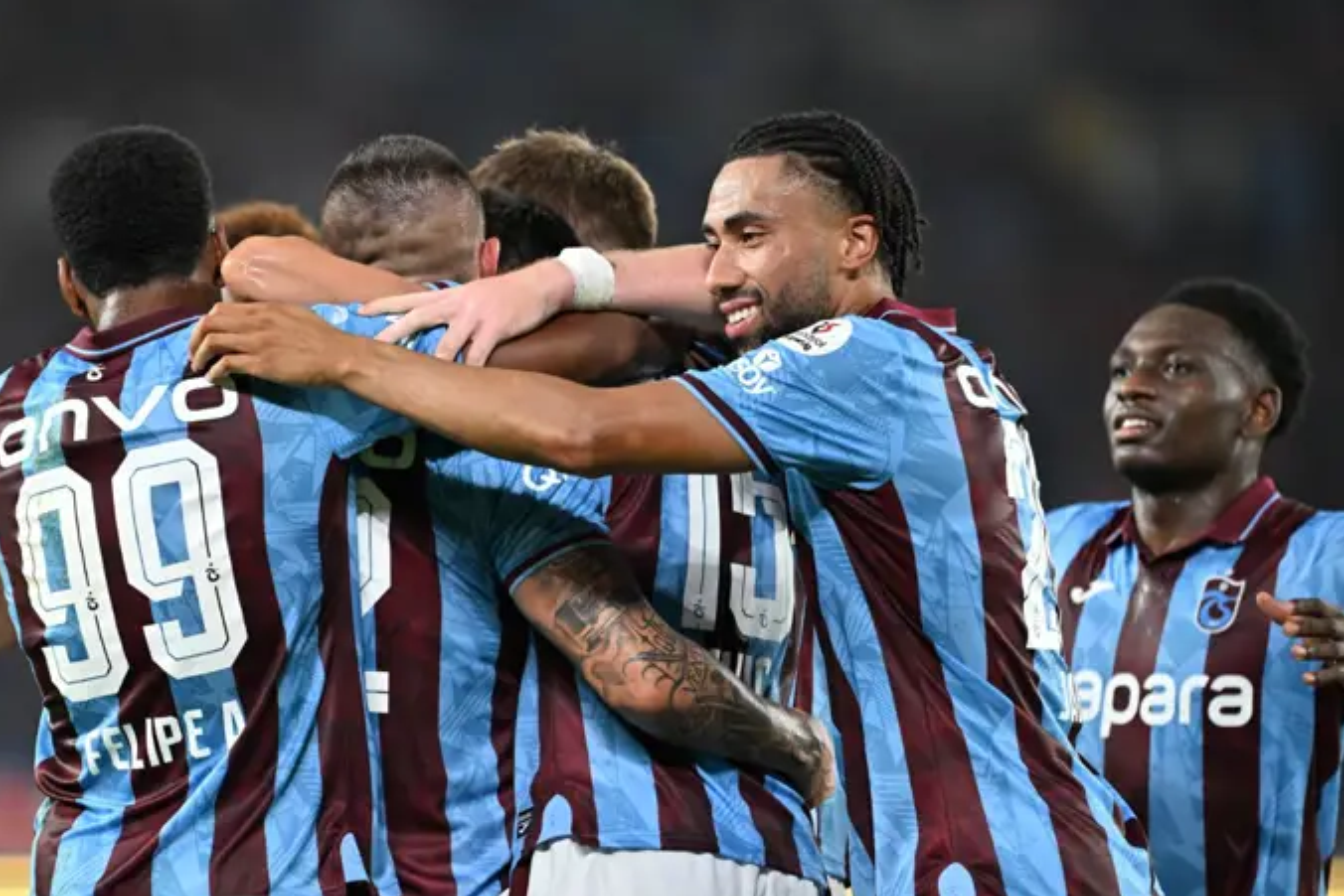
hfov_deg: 3.7
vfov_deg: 2.5
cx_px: 487
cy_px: 469
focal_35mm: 550
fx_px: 20536
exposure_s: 1/2500
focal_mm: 400
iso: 2000
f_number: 2.8
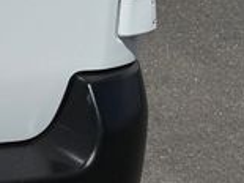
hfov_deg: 10.6
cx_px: -342
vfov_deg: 8.9
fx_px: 1120
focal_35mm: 159
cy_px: -158
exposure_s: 1/14286
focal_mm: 6.76
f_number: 1.78
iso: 50
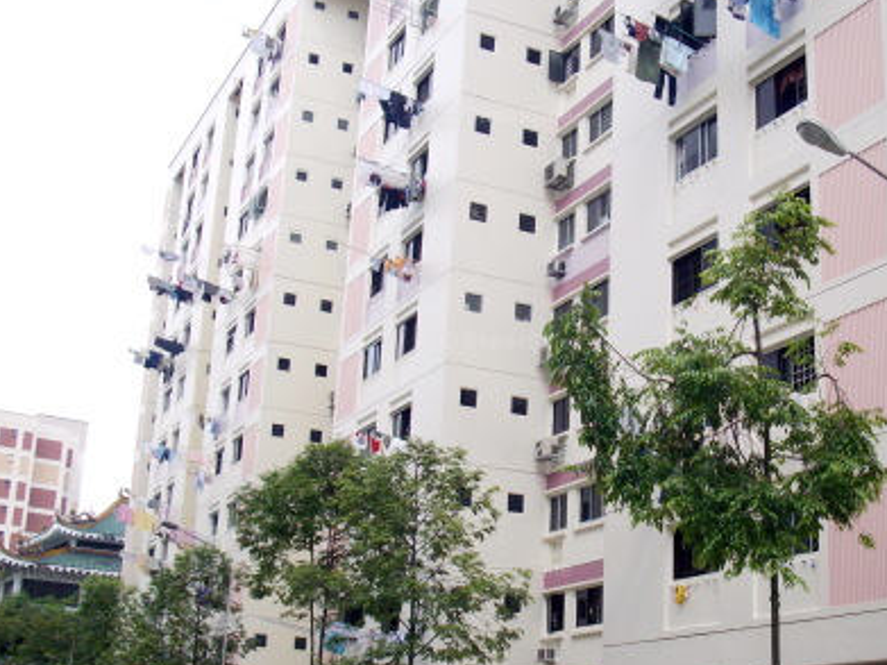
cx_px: 610
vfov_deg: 28.0
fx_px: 1332
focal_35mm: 52
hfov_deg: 36.4
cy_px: 345
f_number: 5.6
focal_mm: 6.2
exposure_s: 1/250
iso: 80
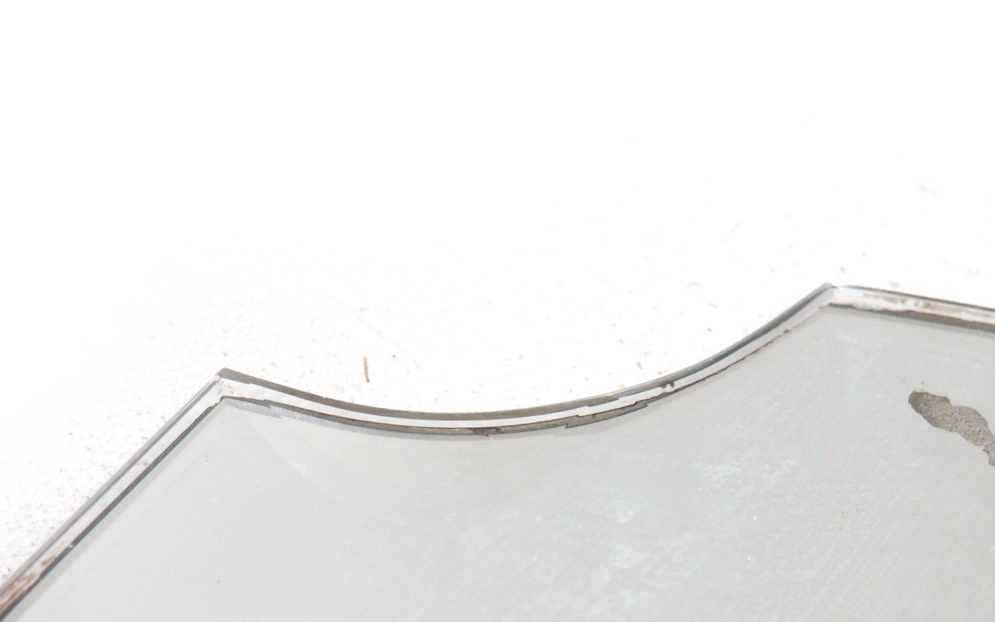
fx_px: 2901
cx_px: 703
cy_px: 543
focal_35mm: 107
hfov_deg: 19.4
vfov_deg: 12.2
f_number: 5
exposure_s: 1/80
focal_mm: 33
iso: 1000
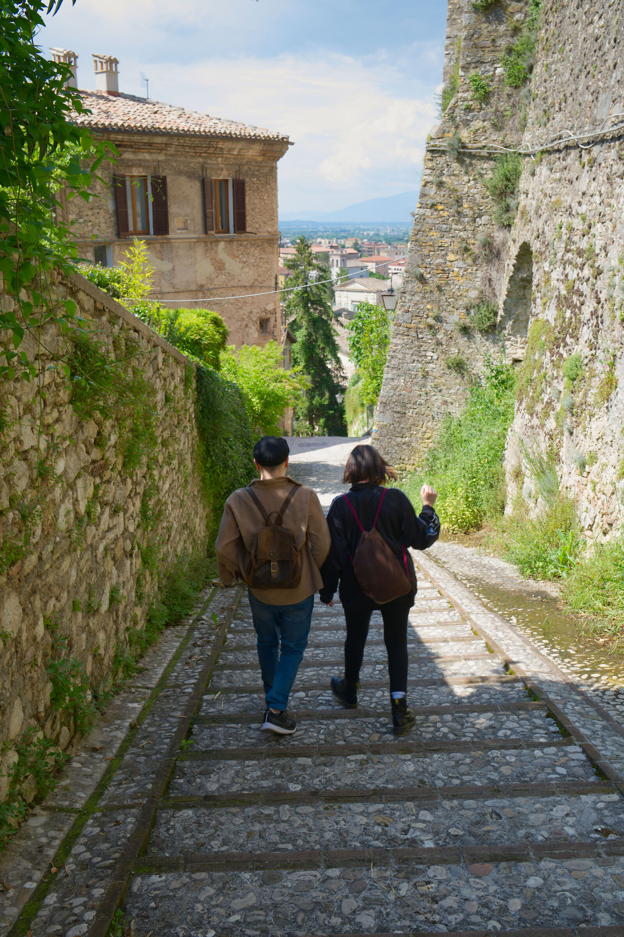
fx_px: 910
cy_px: 468
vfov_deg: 54.4
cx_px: 312
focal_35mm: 35
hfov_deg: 37.8
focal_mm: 35
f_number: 7.1
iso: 100
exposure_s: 1/60
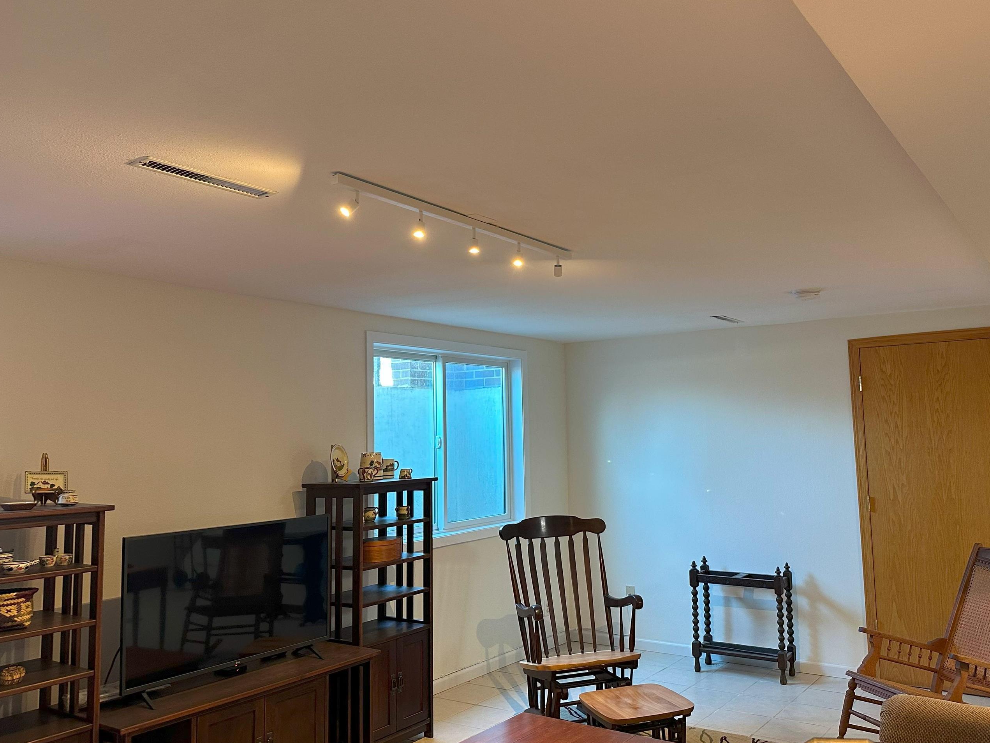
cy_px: 356
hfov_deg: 61.4
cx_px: 564
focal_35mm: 29
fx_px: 829
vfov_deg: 48.2
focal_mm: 6.86
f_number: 1.78
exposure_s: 1/60
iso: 200
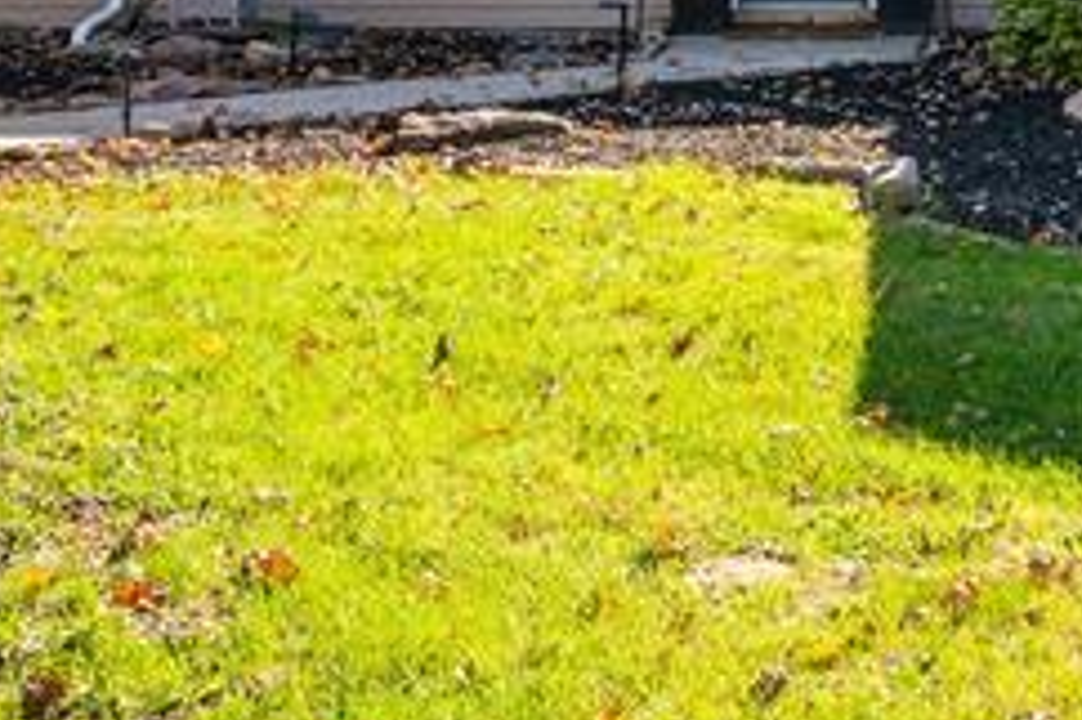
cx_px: 957
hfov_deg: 27.2
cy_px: -123
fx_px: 2162
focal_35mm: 72
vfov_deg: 18.0
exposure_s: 1/250
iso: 320
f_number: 9
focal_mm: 17
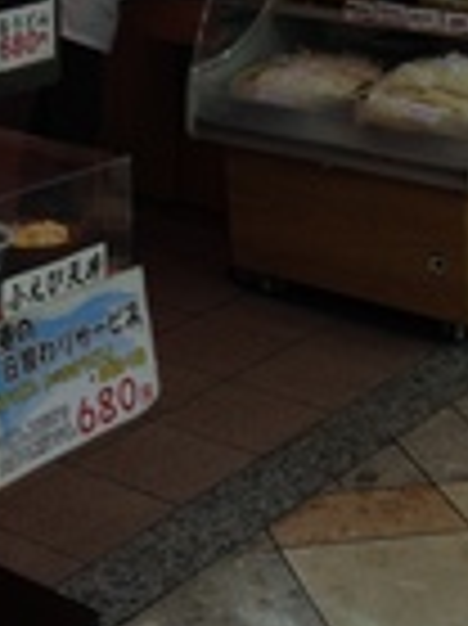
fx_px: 1715
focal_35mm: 95
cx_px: 45
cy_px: -59
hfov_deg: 15.4
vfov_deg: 19.8
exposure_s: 1/30
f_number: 2.4
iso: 50
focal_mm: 4.12
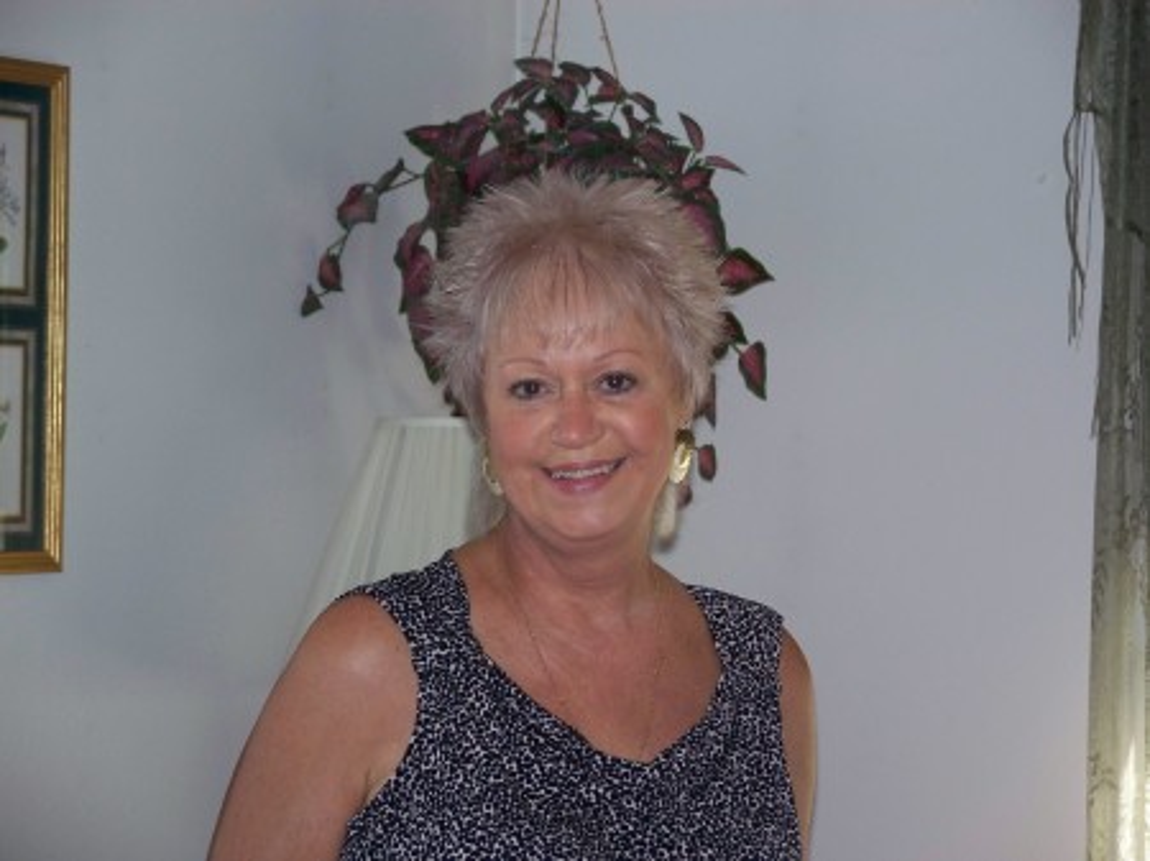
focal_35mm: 96
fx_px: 3188
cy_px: 430
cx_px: 575
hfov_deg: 20.5
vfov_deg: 15.4
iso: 200
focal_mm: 20.3
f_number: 3.6
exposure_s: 1/125
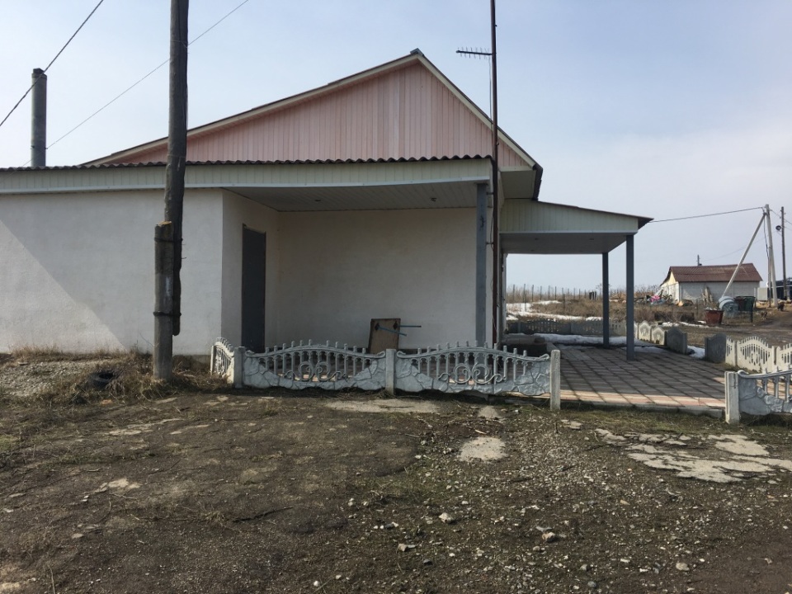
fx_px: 664
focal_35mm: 29
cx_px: 396
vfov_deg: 48.2
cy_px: 297
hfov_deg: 61.7
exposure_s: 1/2198
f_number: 2.2
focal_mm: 4.15
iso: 25
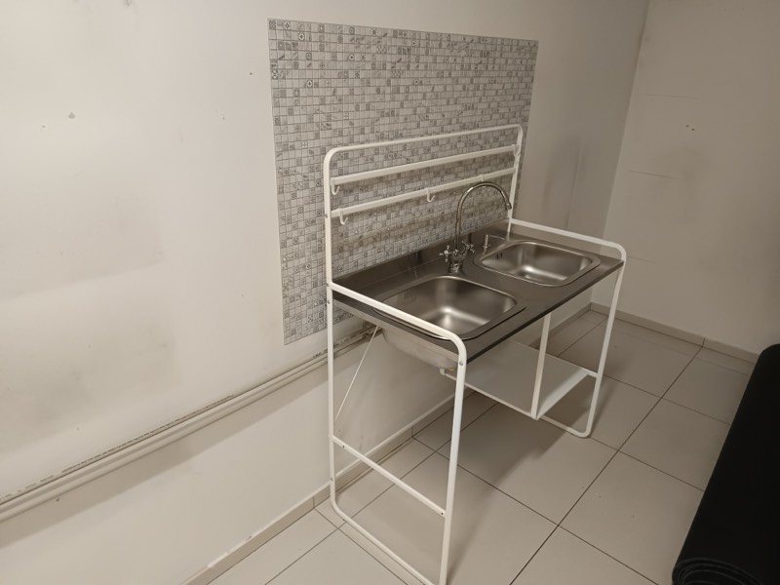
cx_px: 390
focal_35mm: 24
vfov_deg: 56.8
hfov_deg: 71.6
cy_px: 292
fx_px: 541
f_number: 1.7
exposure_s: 1/33.3
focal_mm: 5.31
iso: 1018
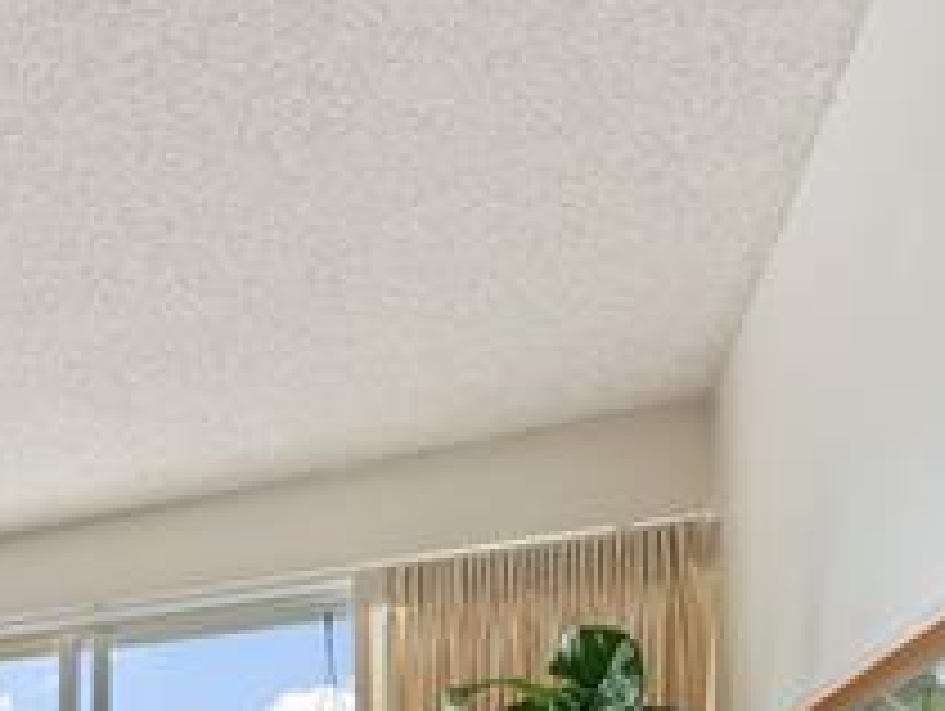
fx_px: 1121
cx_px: -374
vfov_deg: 28.9
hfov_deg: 31.2
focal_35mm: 41
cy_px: 914
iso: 250
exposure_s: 1/1000
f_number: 2.8
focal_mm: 14
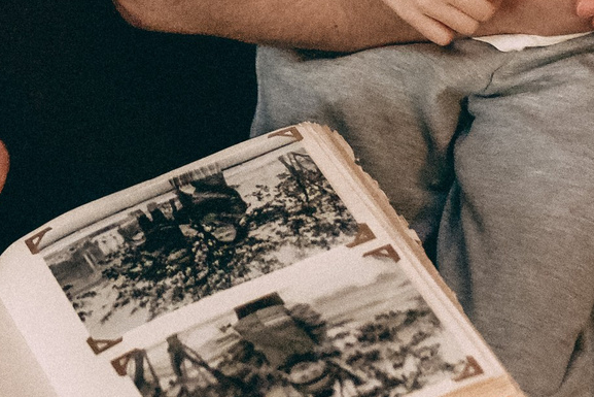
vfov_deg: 6.1
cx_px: -19
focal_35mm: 222
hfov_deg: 9.2
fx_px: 3664
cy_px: -179
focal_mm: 50
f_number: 2.8
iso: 3200
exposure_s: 1/250
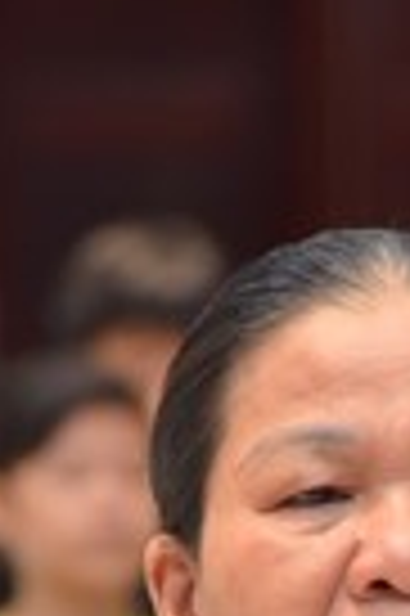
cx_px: 565
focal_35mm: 533
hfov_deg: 2.6
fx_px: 9128
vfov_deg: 3.8
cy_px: 1165
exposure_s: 1/160
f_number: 4.5
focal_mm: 112
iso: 1250
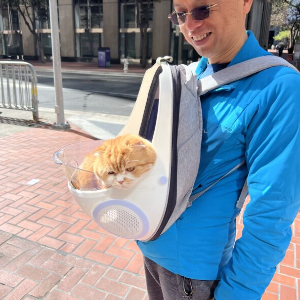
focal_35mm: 31
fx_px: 304
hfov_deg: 52.5
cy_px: 134
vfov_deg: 52.4
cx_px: 149
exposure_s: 1/2083
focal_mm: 5.7
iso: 50
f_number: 1.5
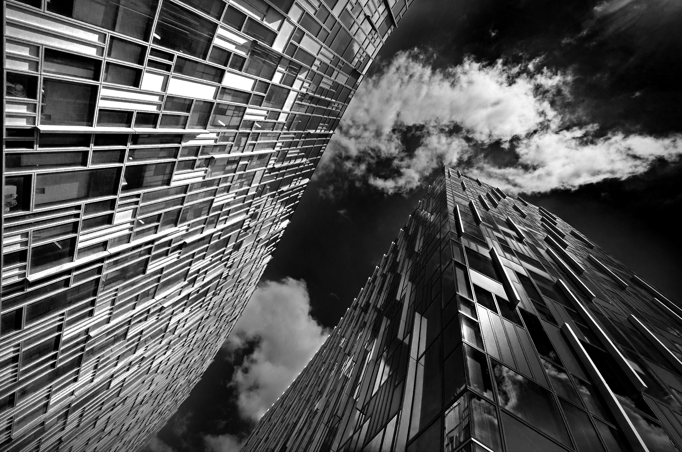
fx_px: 284
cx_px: 341
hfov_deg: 100.5
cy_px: 226
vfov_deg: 77.1
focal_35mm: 15
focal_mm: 10
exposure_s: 1/640
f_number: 8
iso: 250
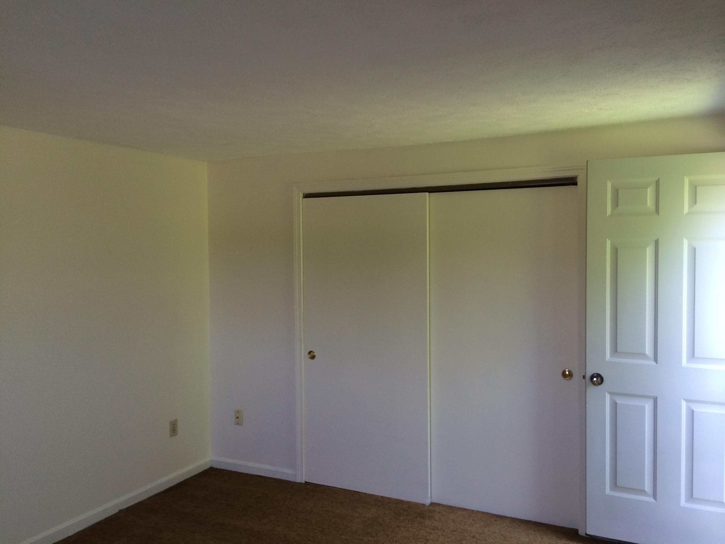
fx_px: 628
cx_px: 362
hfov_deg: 60.0
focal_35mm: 30
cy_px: 272
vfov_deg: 46.8
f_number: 2.2
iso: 80
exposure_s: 1/33
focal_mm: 4.12
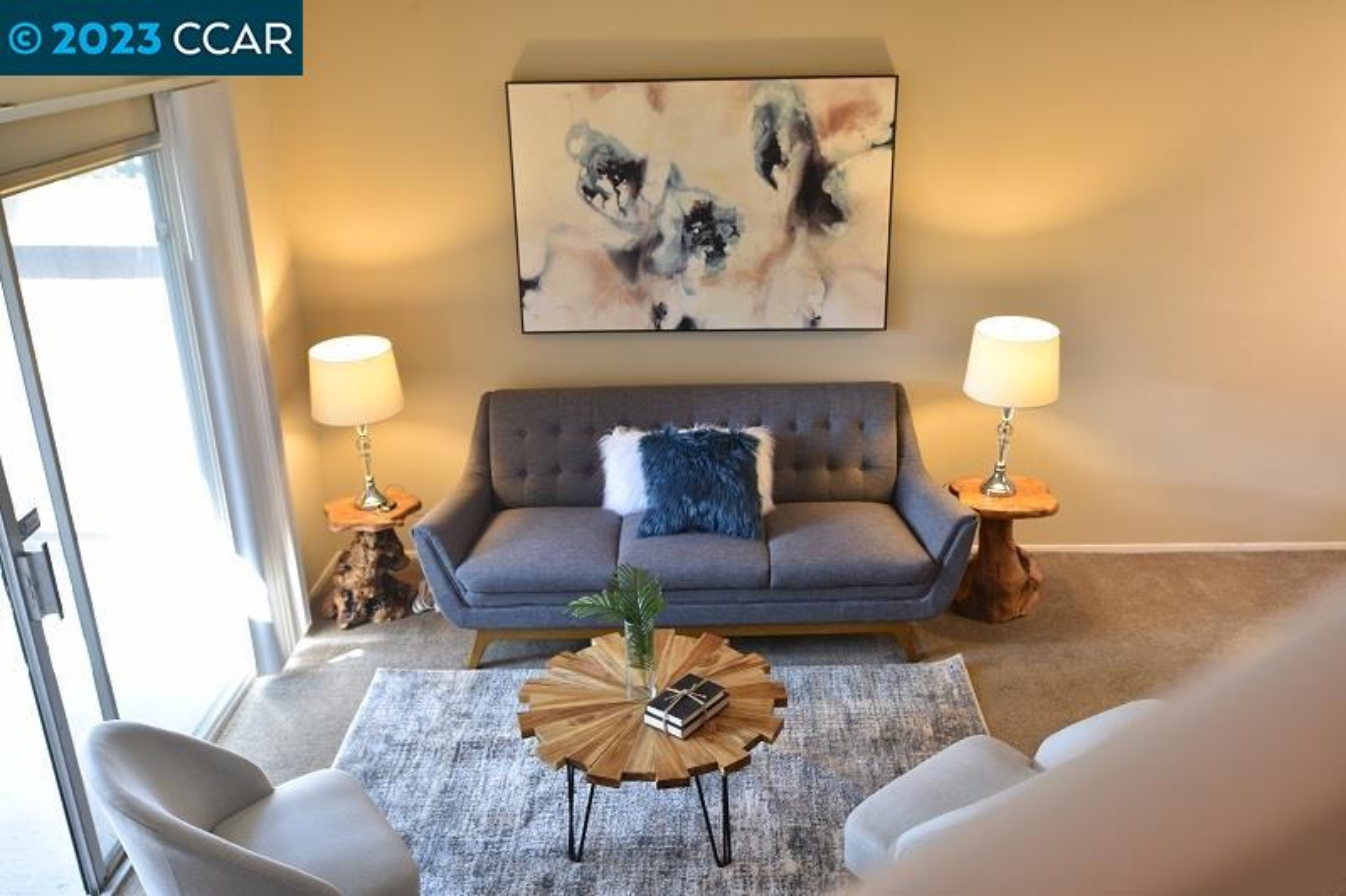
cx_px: 673
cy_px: 448
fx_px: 1121
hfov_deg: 61.9
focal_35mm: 30
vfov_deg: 43.6
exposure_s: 1/20
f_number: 2.2
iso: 100
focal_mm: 20
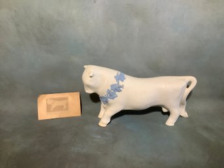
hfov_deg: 58.4
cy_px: 84
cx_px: 112
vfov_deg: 45.4
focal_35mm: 31
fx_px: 201
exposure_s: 1/60
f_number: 2.4
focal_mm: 3.3
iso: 250
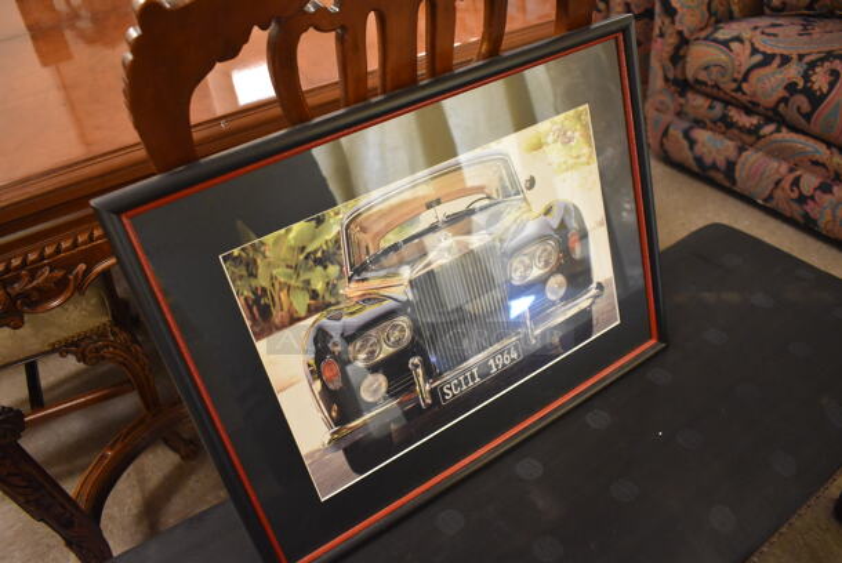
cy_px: 282
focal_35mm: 27
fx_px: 632
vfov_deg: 48.0
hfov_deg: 67.3
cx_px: 421
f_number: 3.5
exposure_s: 1/125
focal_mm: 18
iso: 3200
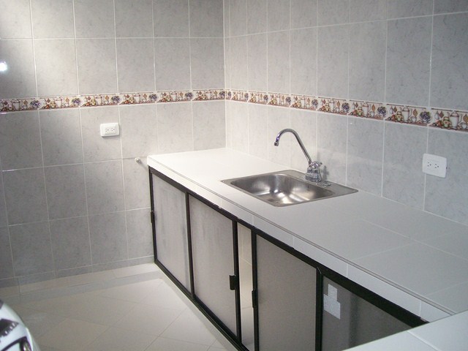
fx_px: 487
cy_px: 176
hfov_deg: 51.4
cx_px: 234
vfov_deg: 39.7
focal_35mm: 36
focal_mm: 6
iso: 140
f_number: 2.7
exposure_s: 1/109
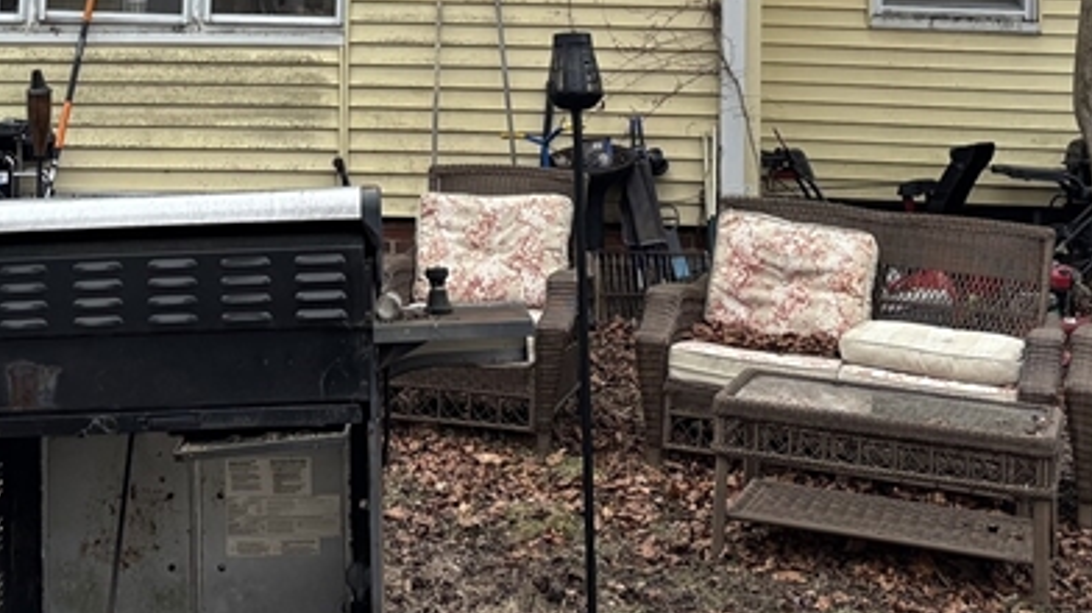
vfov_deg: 15.4
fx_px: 2142
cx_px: 365
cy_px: -220
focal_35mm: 74
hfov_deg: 28.4
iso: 50
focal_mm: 5.96
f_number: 1.6
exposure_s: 1/1126
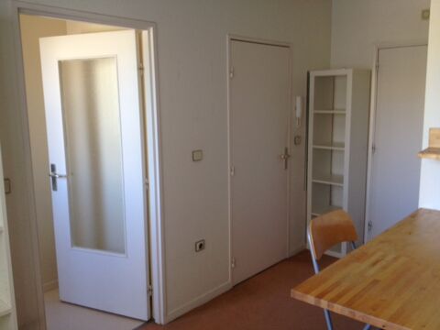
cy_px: 165
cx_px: 220
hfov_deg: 52.6
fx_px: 445
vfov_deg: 40.7
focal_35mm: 35
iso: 64
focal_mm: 4.28
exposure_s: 1/40
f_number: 2.4
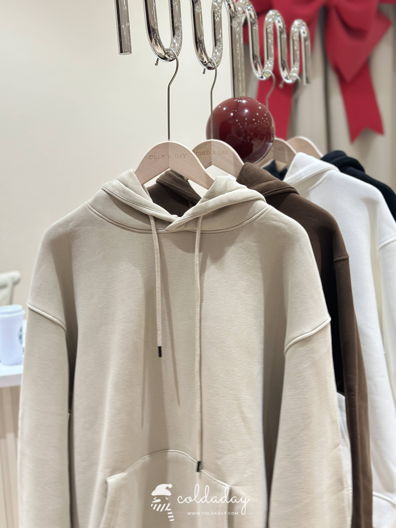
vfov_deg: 39.7
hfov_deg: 30.3
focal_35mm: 48
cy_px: 264
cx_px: 198
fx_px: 732
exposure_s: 1/50
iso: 160
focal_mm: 6.86
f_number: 1.78
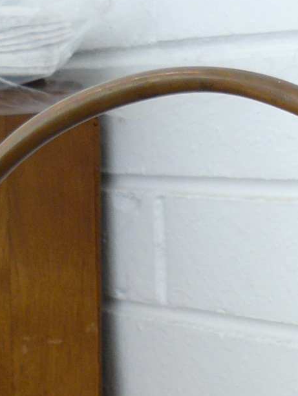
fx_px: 1376
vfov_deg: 15.7
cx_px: 219
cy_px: 486
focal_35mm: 120
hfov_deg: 12.3
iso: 100
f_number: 2.8
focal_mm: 6
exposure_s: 1/30
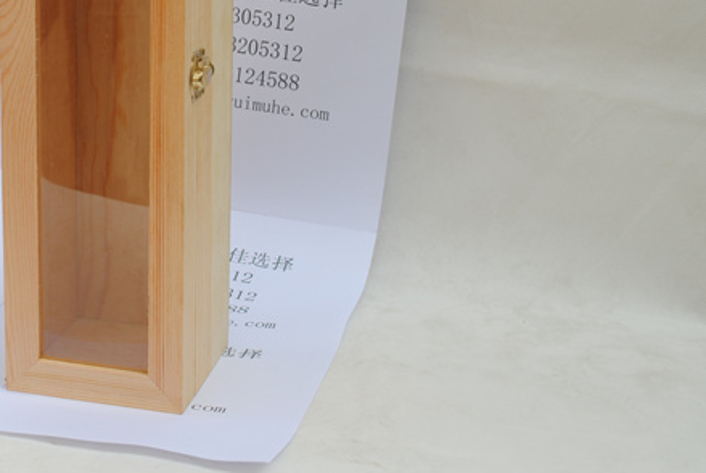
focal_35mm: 71
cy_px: 86
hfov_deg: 27.5
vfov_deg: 19.0
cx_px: 90
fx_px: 1394
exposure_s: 1/125
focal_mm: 26
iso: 100
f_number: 5.6
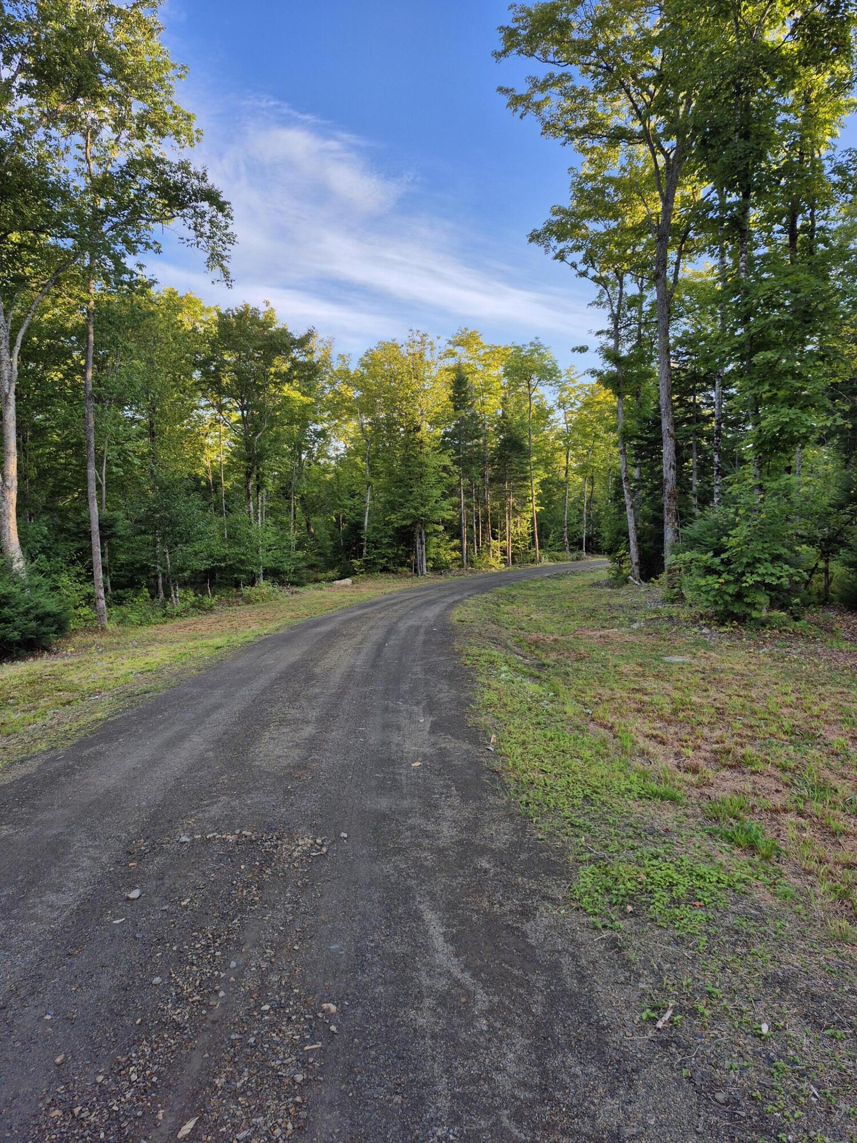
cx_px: 428
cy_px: 572
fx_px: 759
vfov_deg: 73.9
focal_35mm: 23
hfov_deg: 58.9
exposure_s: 1/335
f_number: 1.8
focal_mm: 5.4
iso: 25
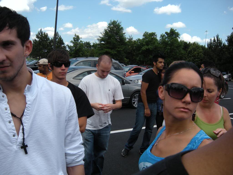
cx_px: 116
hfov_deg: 52.6
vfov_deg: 40.7
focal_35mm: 35
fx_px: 236
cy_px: 88
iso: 64
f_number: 3.8
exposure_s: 1/567
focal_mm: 5.9
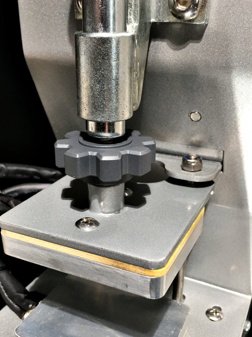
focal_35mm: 38
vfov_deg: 48.6
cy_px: 207
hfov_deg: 37.7
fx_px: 369
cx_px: 119
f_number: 2.2
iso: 50
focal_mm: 4.15
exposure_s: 1/33
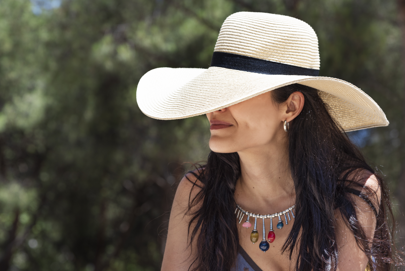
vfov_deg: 11.4
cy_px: 136
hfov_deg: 17.1
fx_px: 1350
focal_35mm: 120
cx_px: 202
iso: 100
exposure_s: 1/400
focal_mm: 120
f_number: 7.1
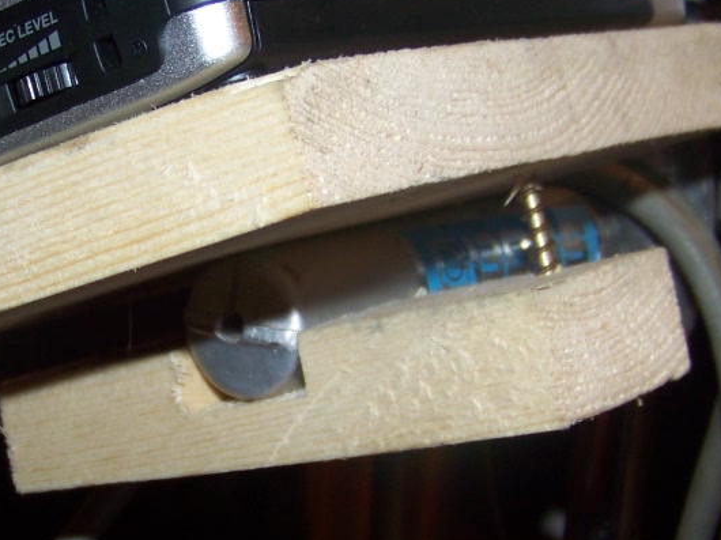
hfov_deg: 22.3
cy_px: 295
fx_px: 1811
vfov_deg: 17.0
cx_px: 182
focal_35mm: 87
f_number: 2.8
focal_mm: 5.85
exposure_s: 1/30
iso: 69
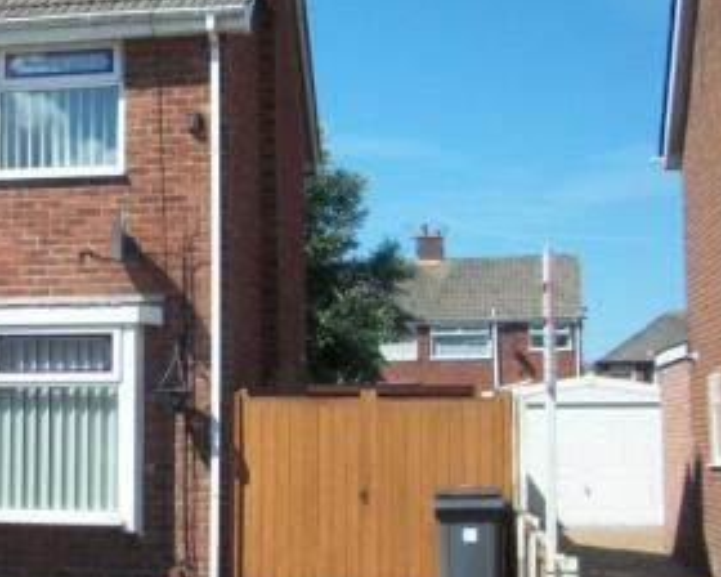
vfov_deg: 21.6
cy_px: 305
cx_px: -4
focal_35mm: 71
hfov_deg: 25.4
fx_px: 1515
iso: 80
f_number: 8.8
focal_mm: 6.3
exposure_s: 1/160
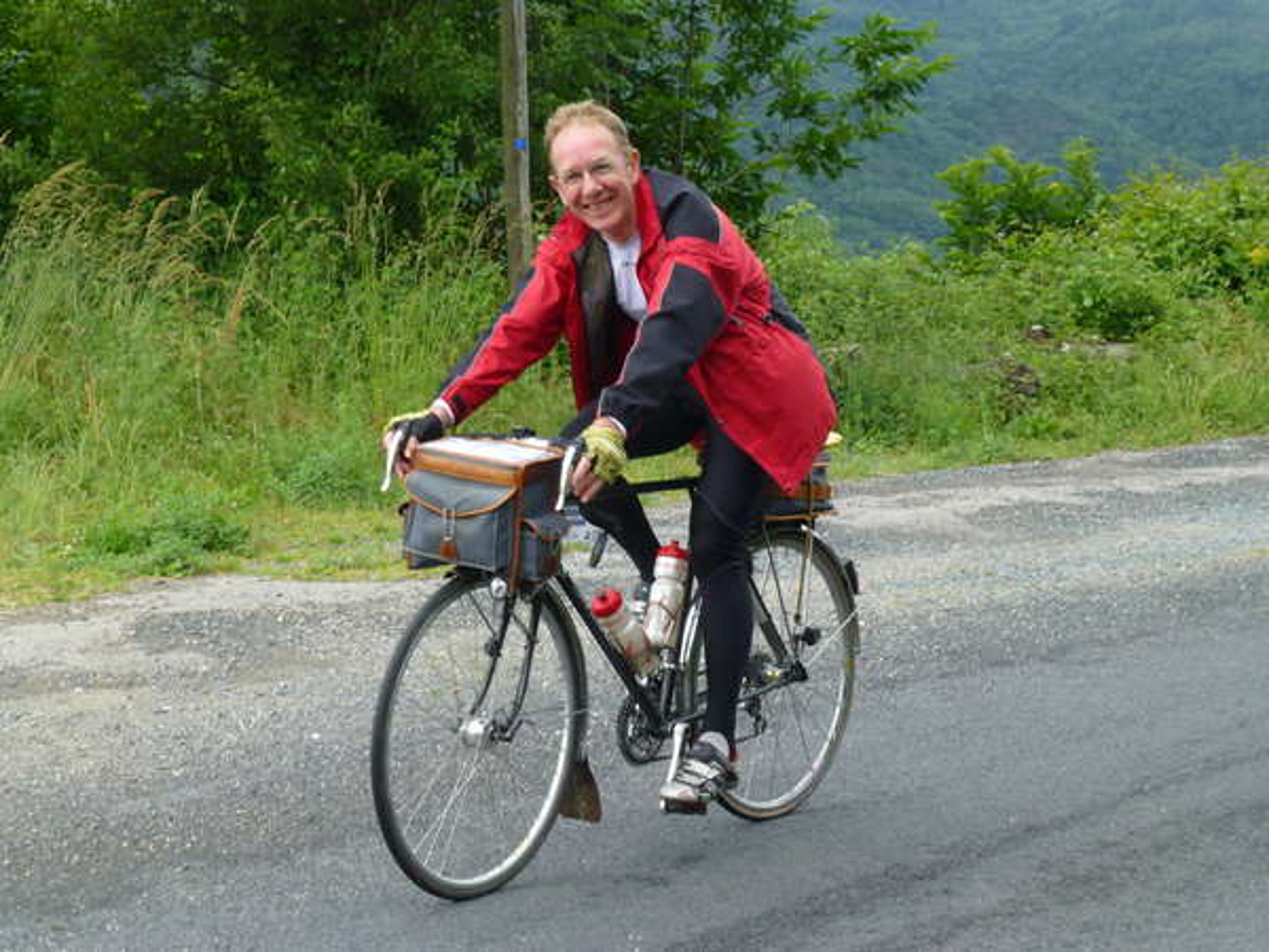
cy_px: 476
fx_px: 2896
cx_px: 634
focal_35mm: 79
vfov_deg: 18.7
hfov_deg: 24.7
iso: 200
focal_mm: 14.2
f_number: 5.1
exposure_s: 1/250
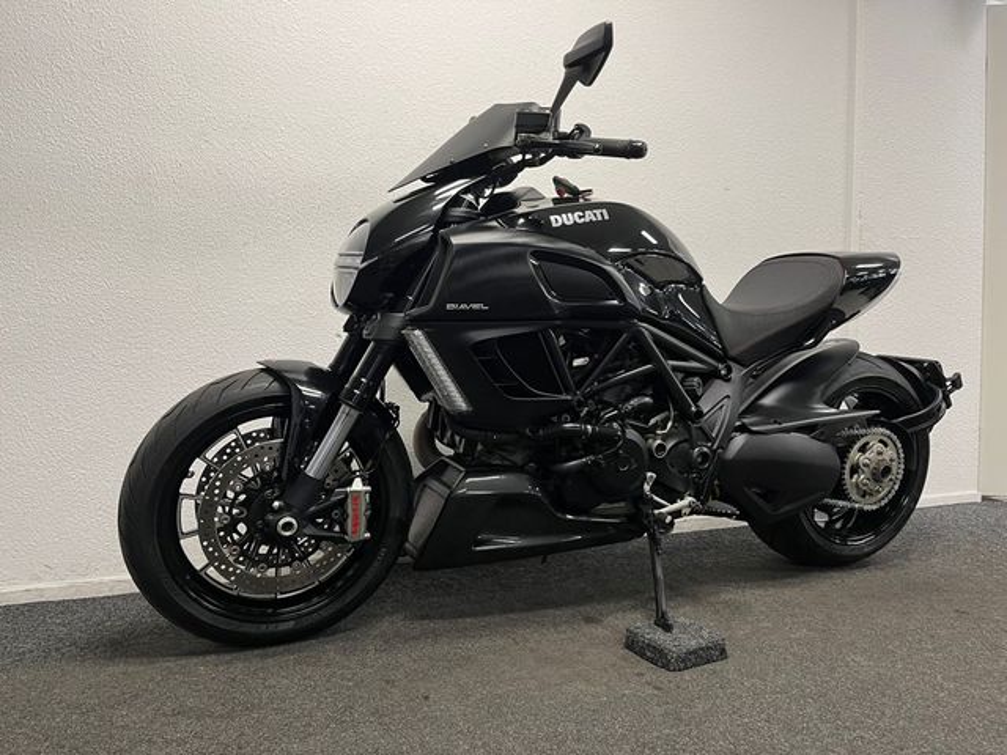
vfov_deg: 53.1
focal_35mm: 26
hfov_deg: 67.3
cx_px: 504
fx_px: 756
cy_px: 378
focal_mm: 5.1
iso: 100
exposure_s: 1/50
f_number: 1.6
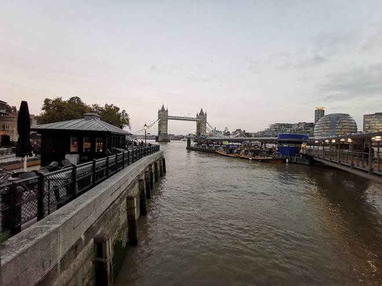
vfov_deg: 78.1
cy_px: 143
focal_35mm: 16
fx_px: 177
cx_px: 191
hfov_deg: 94.5
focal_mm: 3.95
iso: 500
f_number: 2.2
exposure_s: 1/100
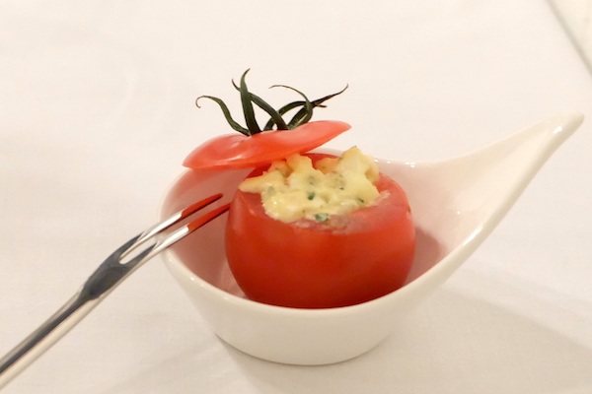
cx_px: 296
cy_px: 197
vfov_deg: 35.1
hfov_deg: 50.7
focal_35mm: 38
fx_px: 625
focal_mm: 25.6
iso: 6400
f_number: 4.5
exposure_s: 1/13
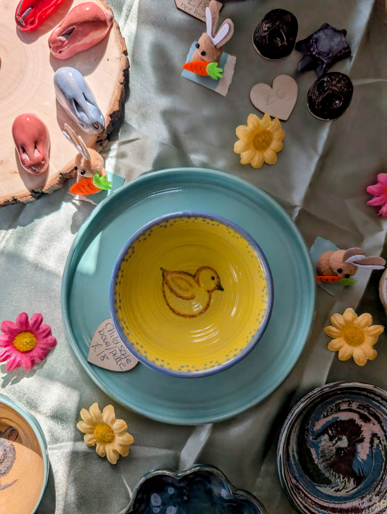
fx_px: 357
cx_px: 194
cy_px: 257
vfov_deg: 71.5
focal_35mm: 24
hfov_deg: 56.9
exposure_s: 1/1497
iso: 24
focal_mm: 6.9
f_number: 1.68
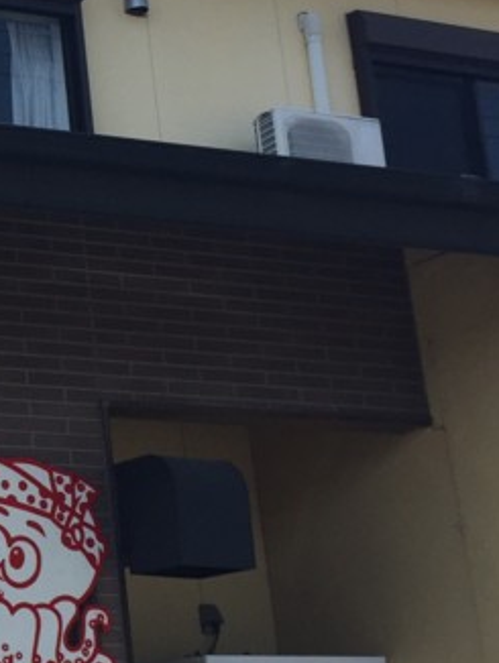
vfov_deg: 21.5
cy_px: 230
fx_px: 1747
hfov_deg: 15.0
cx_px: -273
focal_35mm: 91
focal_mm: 4.15
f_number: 2.2
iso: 32
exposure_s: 1/1412
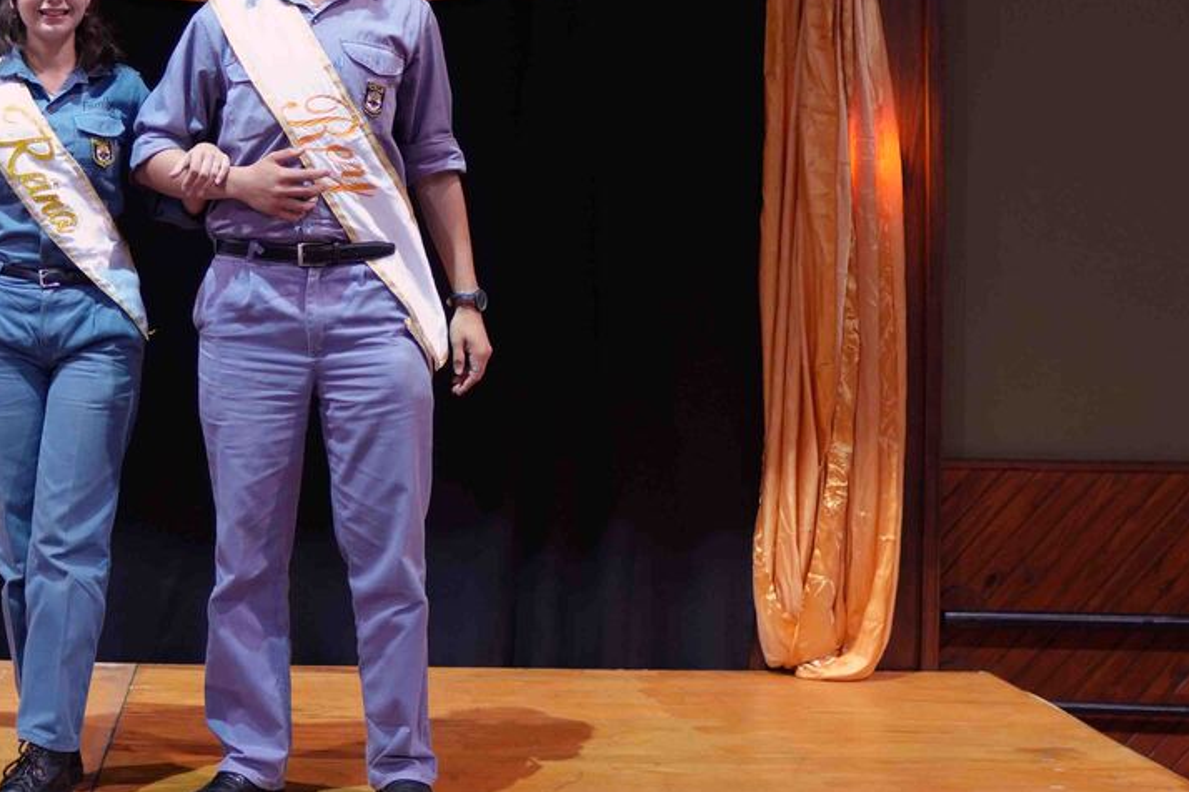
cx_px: 165
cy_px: 273
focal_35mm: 52
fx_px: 1717
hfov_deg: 36.3
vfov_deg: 25.9
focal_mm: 16
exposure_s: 1/80
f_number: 1.4
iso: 500
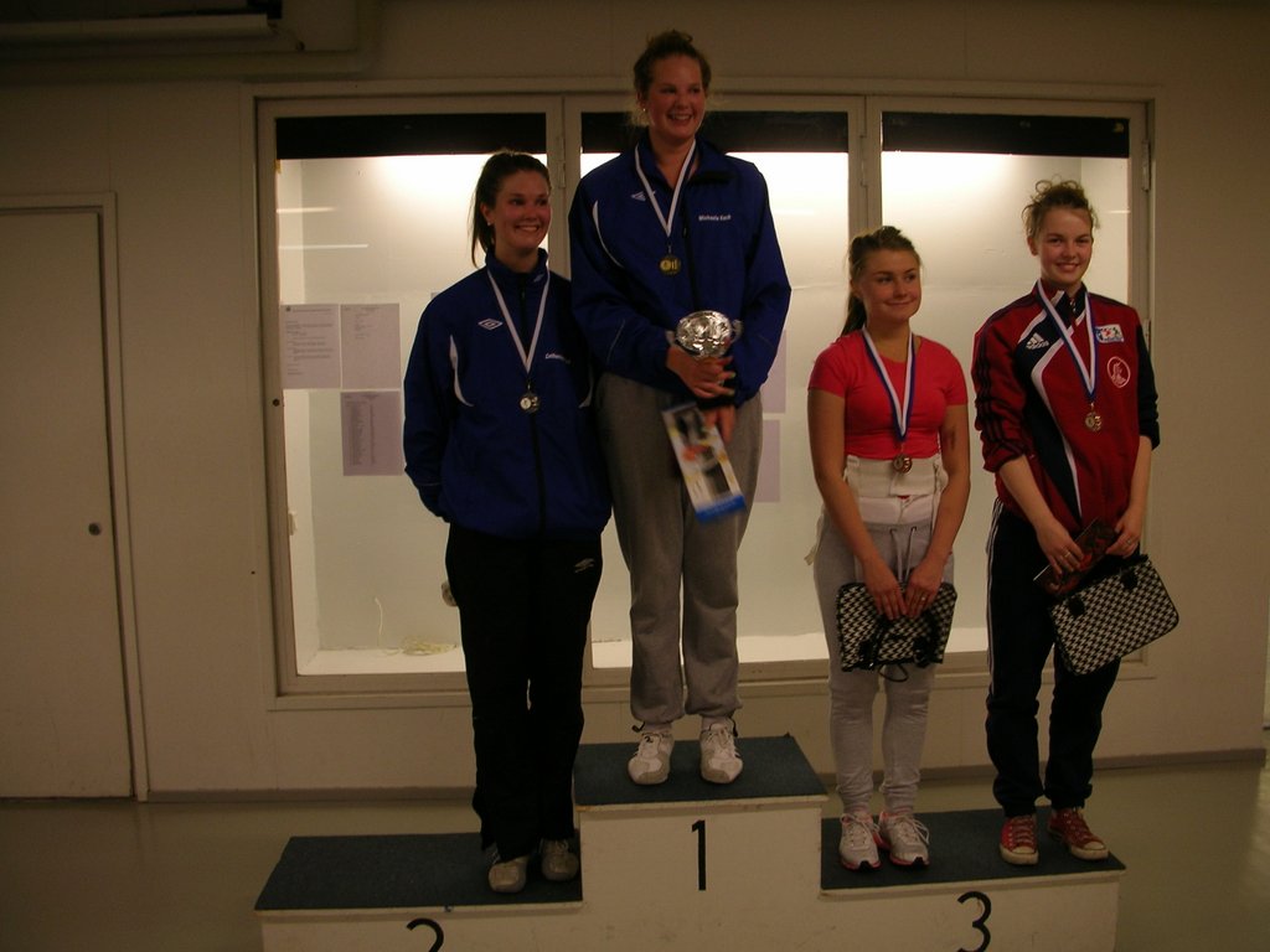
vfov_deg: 40.7
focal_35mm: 35
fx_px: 1284
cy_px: 476
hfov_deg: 52.6
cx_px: 635
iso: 50
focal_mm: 5.8
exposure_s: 1/13.7
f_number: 3
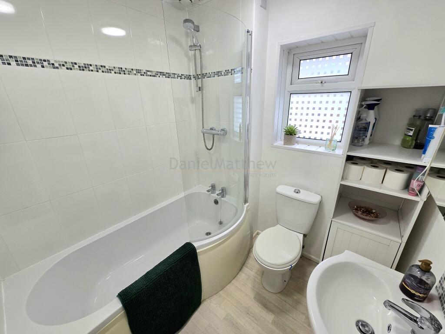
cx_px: 222
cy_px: 167
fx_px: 167
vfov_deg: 89.9
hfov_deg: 106.2
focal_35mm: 13
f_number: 2.2
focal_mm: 2.2
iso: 50
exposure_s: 1/100
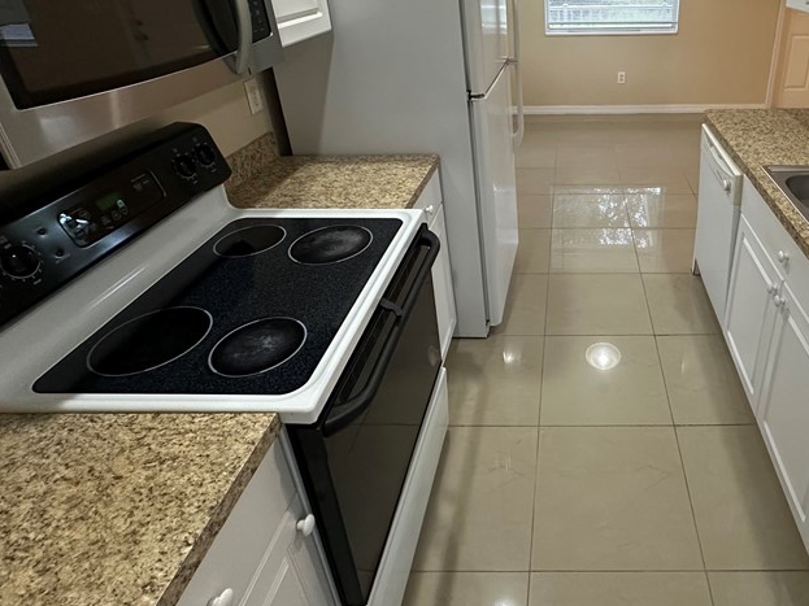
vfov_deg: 57.2
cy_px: 187
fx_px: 537
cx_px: 565
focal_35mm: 23
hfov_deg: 70.9
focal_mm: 2.22
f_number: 2.2
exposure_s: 1/60
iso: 500
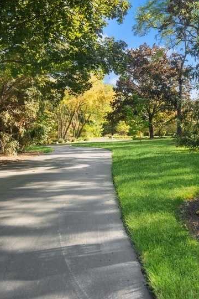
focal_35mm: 40
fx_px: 332
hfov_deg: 33.3
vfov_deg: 48.4
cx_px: 123
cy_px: 137
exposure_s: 1/125
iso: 200
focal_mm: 16
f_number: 8
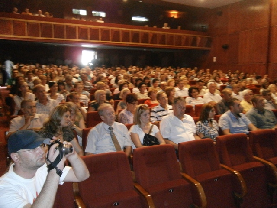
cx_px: 138
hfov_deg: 58.4
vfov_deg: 45.4
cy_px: 104
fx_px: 248
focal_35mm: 31
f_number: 2.9
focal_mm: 5.5
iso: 800
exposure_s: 1/8
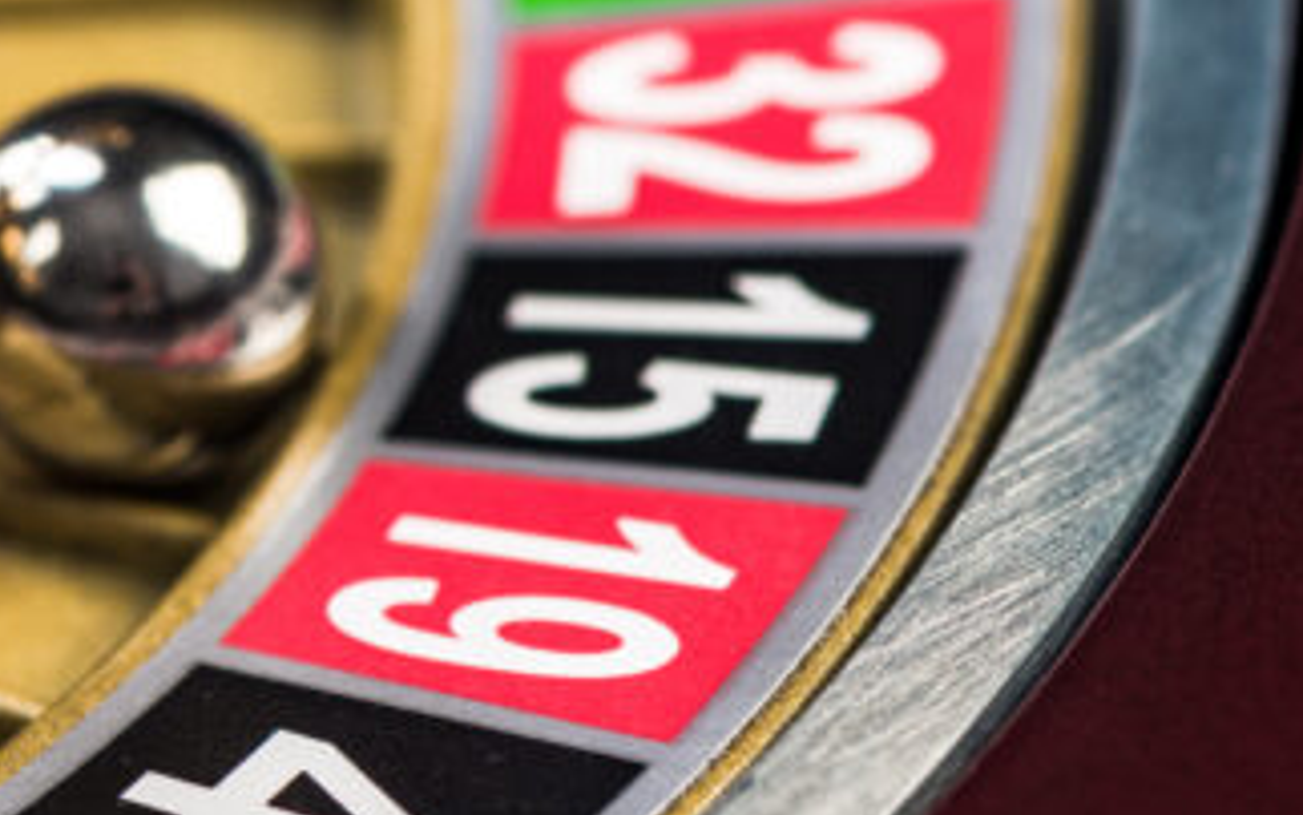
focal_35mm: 339
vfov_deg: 3.9
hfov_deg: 6.2
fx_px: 12040
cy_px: 305
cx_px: -109
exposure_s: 1/100
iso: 100
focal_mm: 105
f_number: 11
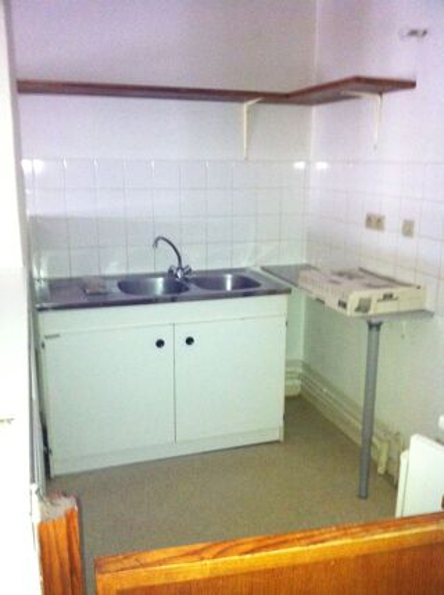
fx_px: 600
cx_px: 222
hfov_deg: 40.6
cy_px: 298
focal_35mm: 35
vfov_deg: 52.7
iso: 640
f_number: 2.8
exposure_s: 1/15
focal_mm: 3.85
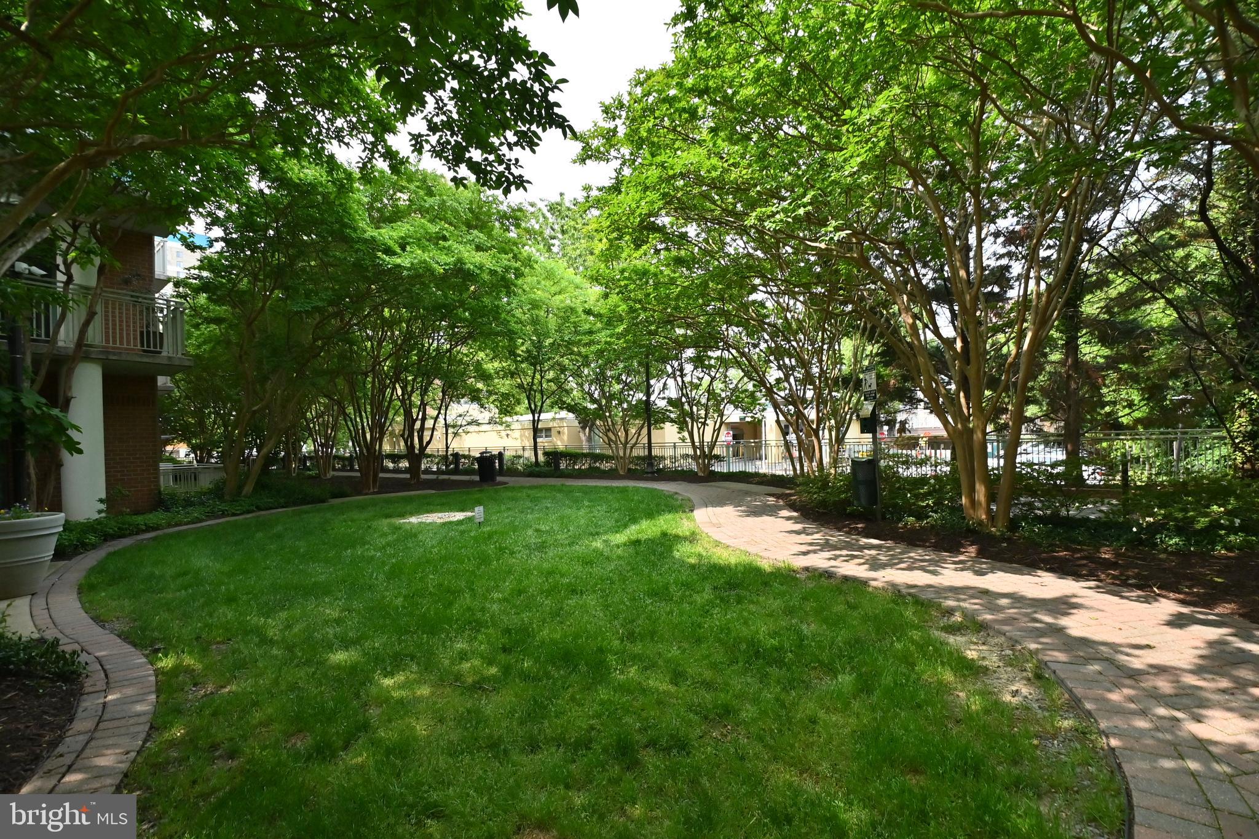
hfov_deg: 100.4
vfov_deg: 77.3
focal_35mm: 15
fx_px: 525
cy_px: 420
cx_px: 630
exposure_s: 1/1250
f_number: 7.1
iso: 1250
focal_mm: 10
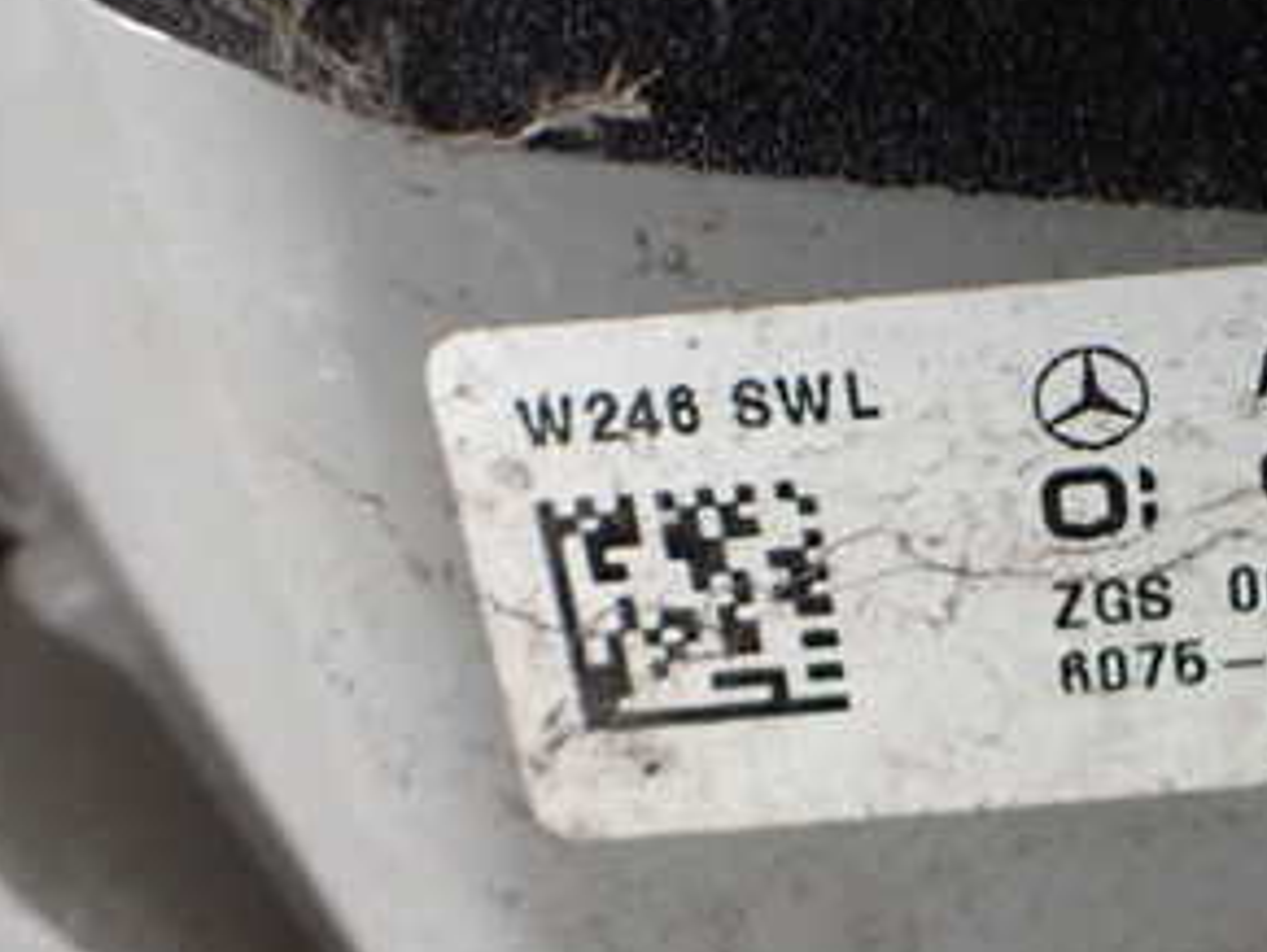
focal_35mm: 62
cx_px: 1210
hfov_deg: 29.5
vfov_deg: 23.7
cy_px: 459
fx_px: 2271
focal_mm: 5.4
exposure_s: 1/100
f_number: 2.3
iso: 800
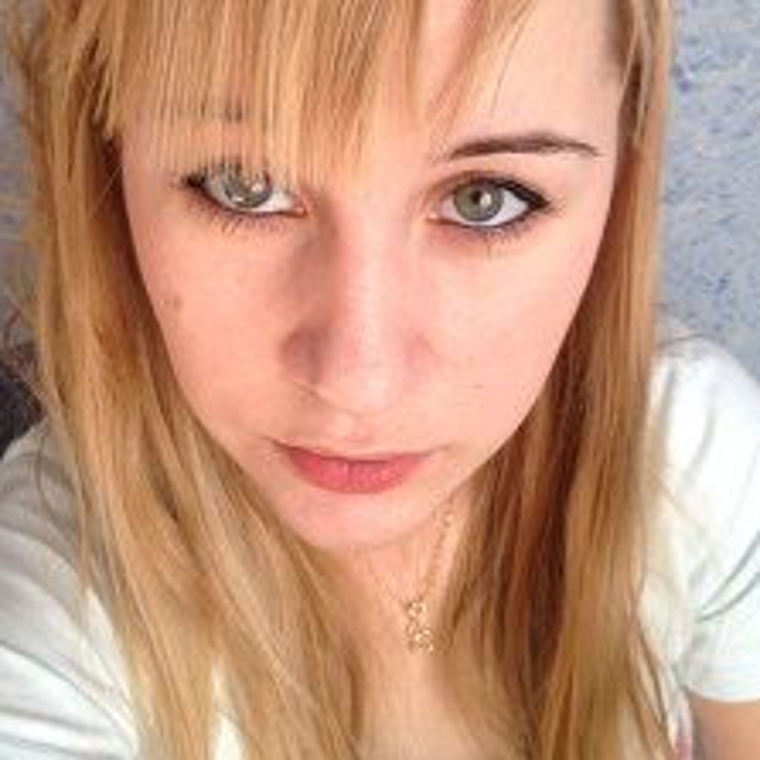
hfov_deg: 35.4
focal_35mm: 48
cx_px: 380
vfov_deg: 35.1
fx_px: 1192
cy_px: 262
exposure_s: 1/40
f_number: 2.4
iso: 50
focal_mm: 4.28
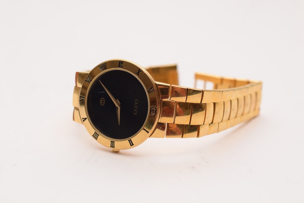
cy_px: 102
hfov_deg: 33.4
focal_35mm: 60
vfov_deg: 22.6
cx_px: 152
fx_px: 507
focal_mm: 40
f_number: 6.3
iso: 100
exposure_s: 1/60
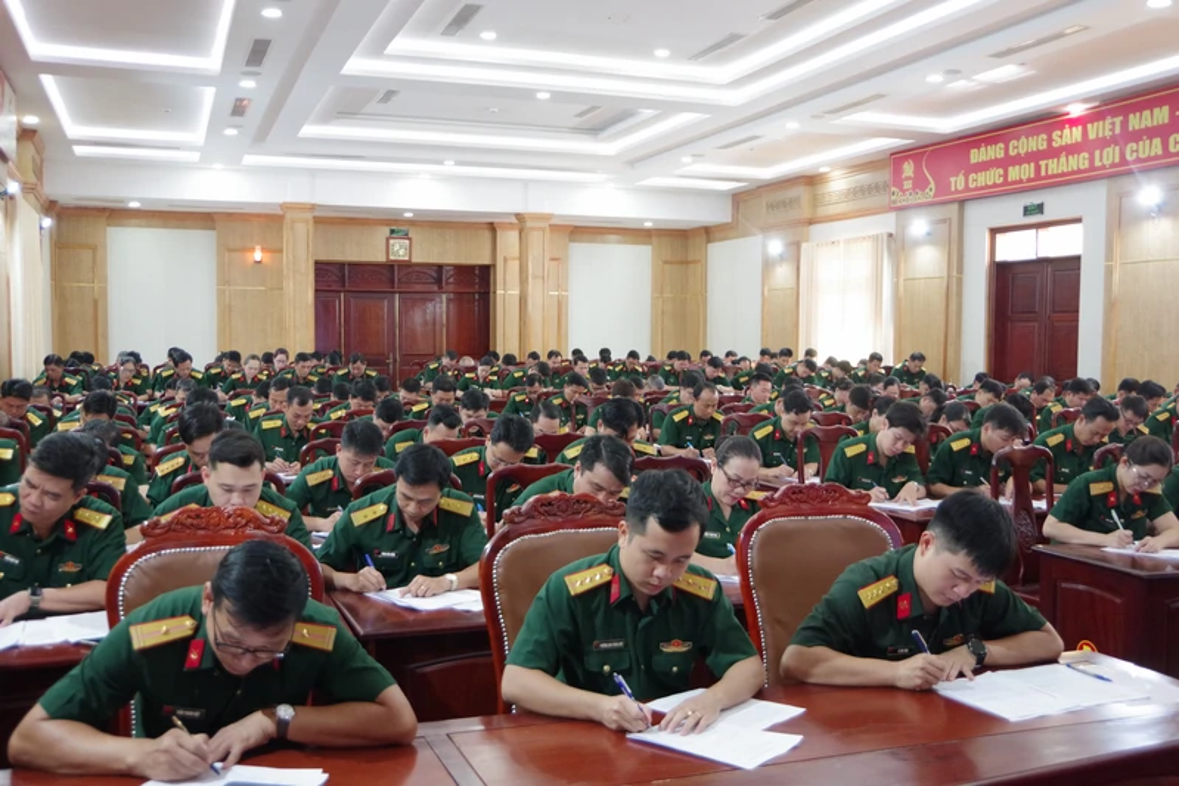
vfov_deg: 36.9
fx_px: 1179
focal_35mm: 36
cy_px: 393
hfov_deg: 53.1
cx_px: 590
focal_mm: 24
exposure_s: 1/100
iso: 3200
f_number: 5
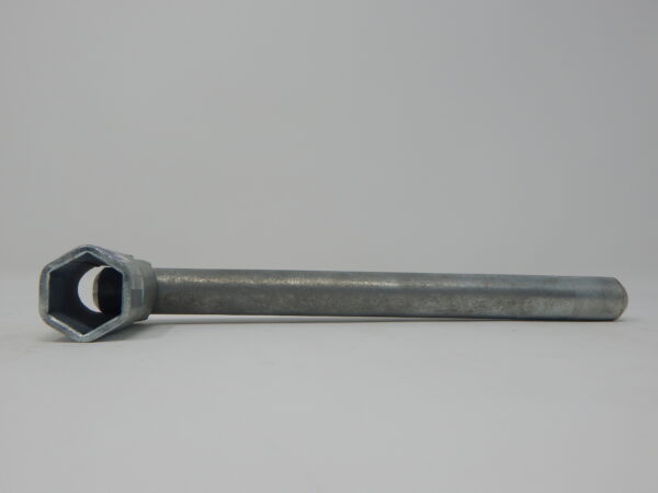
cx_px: 329
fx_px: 589
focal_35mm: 31
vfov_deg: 45.4
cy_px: 246
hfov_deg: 58.4
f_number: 3.2
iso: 125
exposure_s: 1/160
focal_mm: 5.6
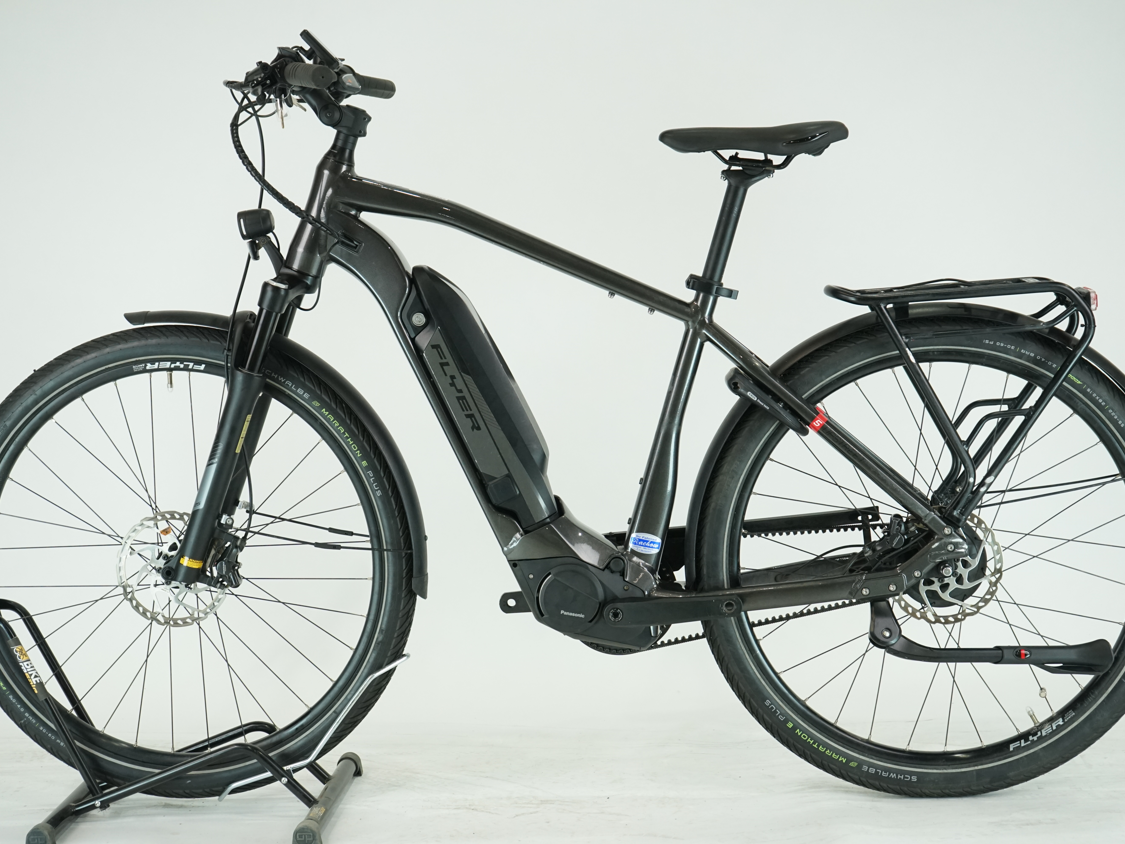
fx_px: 2047
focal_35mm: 63
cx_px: 568
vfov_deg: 23.3
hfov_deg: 30.7
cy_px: 422
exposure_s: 1/200
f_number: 6.3
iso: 1600
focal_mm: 58
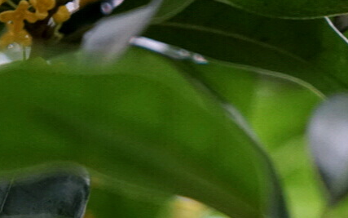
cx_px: 431
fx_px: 2561
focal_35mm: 270
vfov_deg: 4.8
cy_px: 439
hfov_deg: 7.7
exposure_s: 1/60
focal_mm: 70
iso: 1600
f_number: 4
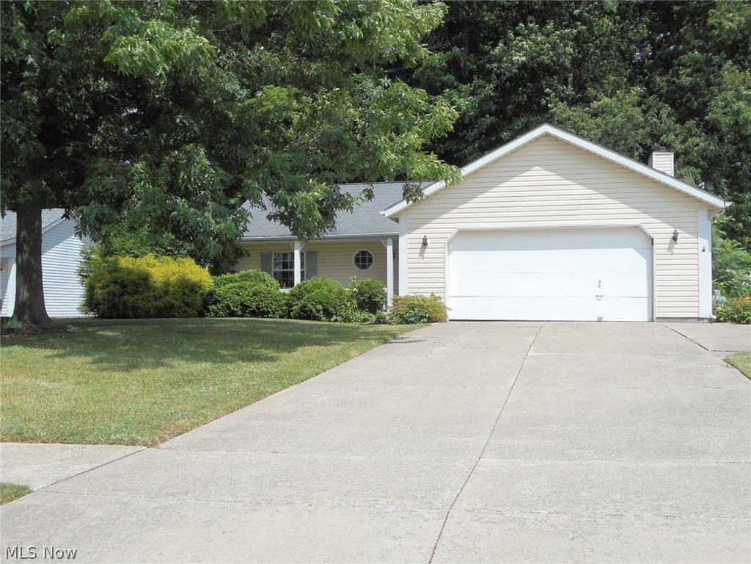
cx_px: 376
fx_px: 846
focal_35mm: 39
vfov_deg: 36.8
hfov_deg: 47.9
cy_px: 282
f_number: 4.5
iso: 80
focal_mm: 6.9
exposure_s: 1/500
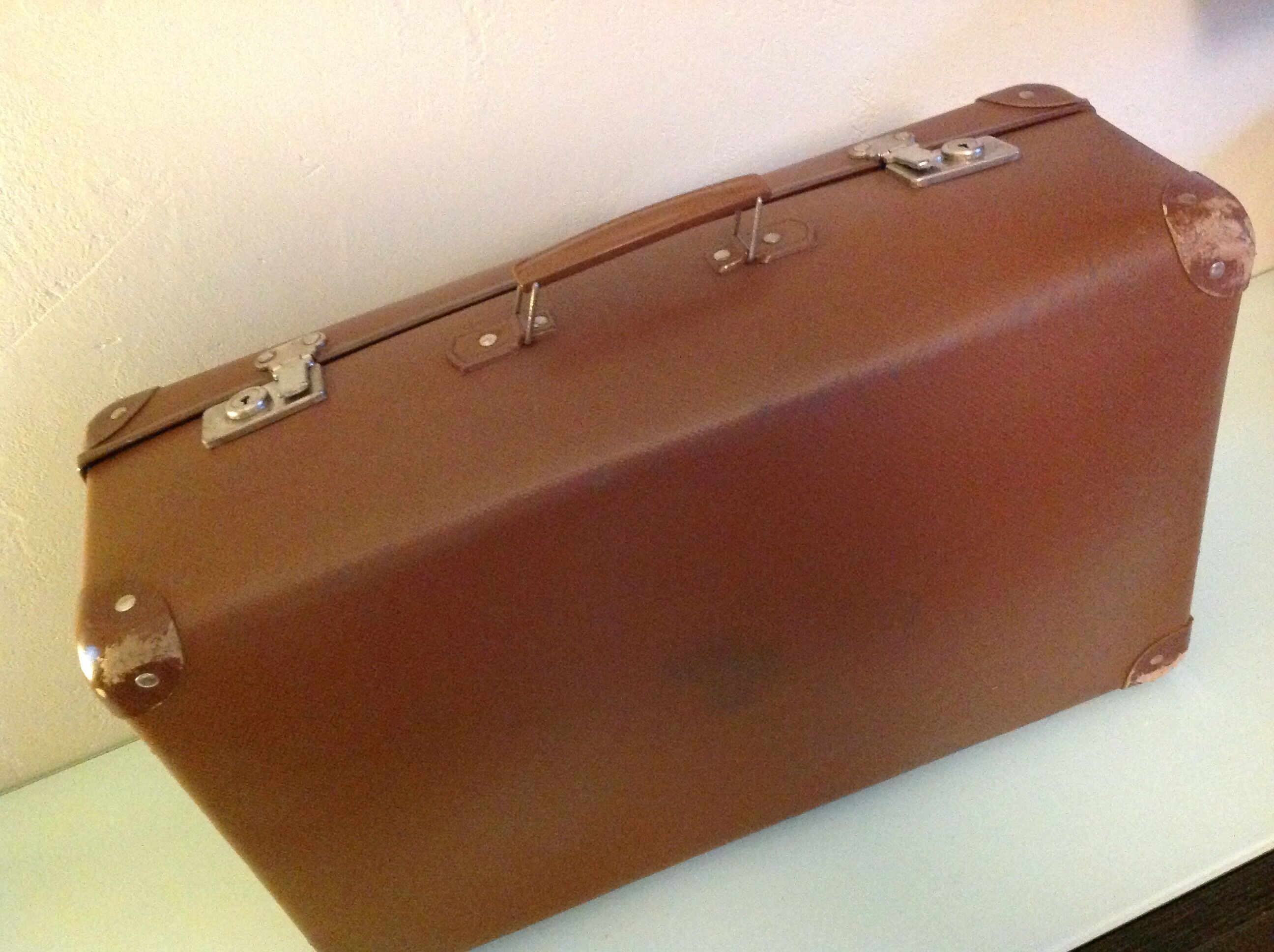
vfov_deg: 40.6
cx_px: 637
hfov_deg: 52.7
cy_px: 476
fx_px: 1286
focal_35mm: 35
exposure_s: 1/17
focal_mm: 4.28
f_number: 2.4
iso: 800
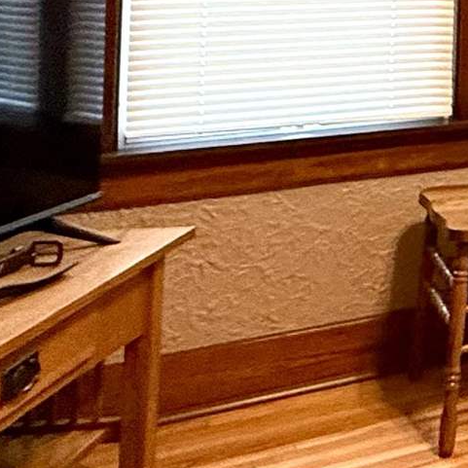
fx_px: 1208
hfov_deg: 16.1
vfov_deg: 20.1
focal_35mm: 79
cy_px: -145
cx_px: 975
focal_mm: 2.22
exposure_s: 1/60
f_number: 2.2
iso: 200
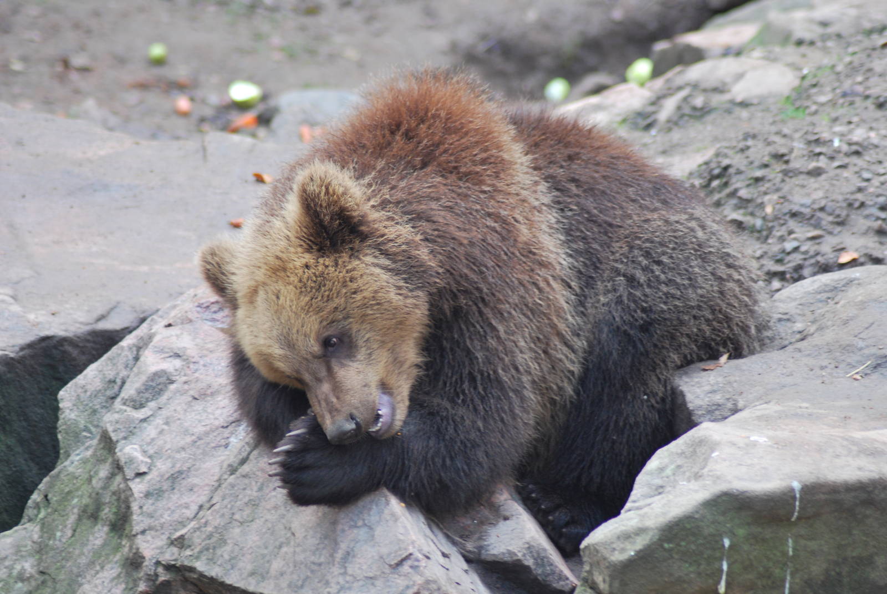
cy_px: 297
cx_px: 444
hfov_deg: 8.8
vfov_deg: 5.9
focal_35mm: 232
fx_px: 5735
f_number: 4.5
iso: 400
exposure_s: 1/160
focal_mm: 155
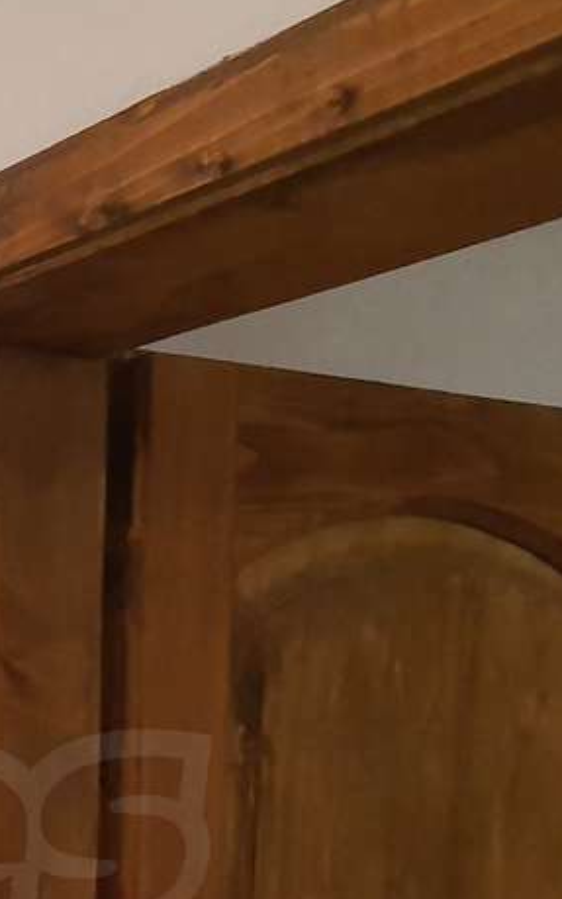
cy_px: 802
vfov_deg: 41.1
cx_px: -768
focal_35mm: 45
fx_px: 1102
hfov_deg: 15.5
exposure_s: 1/50
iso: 250
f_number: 2.2
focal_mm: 1.8
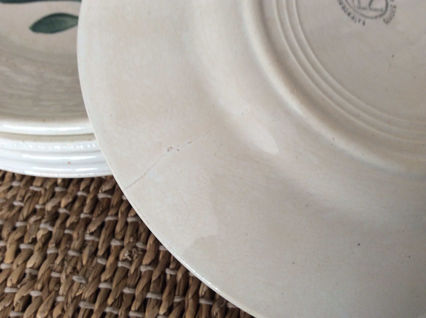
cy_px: 159
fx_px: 393
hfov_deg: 56.9
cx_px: 213
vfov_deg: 44.1
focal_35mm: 32
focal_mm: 3.3
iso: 50
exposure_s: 1/25
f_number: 2.4
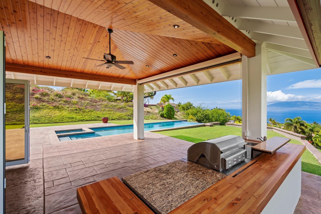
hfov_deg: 96.7
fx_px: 143
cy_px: 107
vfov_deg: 73.7
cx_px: 160
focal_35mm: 16
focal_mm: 16
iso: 100
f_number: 8
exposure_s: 1/160
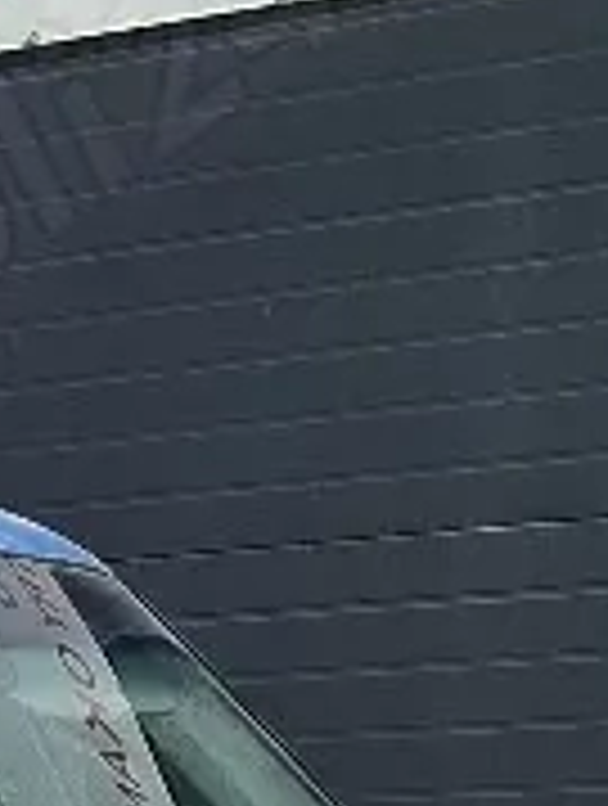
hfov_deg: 8.1
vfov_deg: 10.8
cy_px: 1466
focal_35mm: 171
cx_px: -757
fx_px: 3990
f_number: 1.8
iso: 50
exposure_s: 1/2000
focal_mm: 5.54
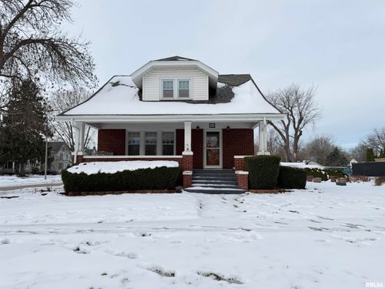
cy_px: 144
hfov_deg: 71.6
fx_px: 267
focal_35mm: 24
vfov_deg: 56.8
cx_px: 192
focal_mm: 6.76
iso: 80
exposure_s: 1/3953
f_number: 1.78
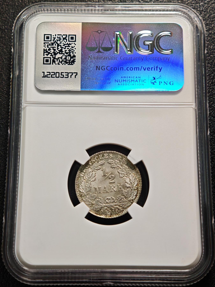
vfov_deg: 32.2
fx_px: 497
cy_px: 144
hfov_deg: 24.4
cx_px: 108
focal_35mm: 60
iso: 400
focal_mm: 9
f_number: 2
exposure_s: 1/110
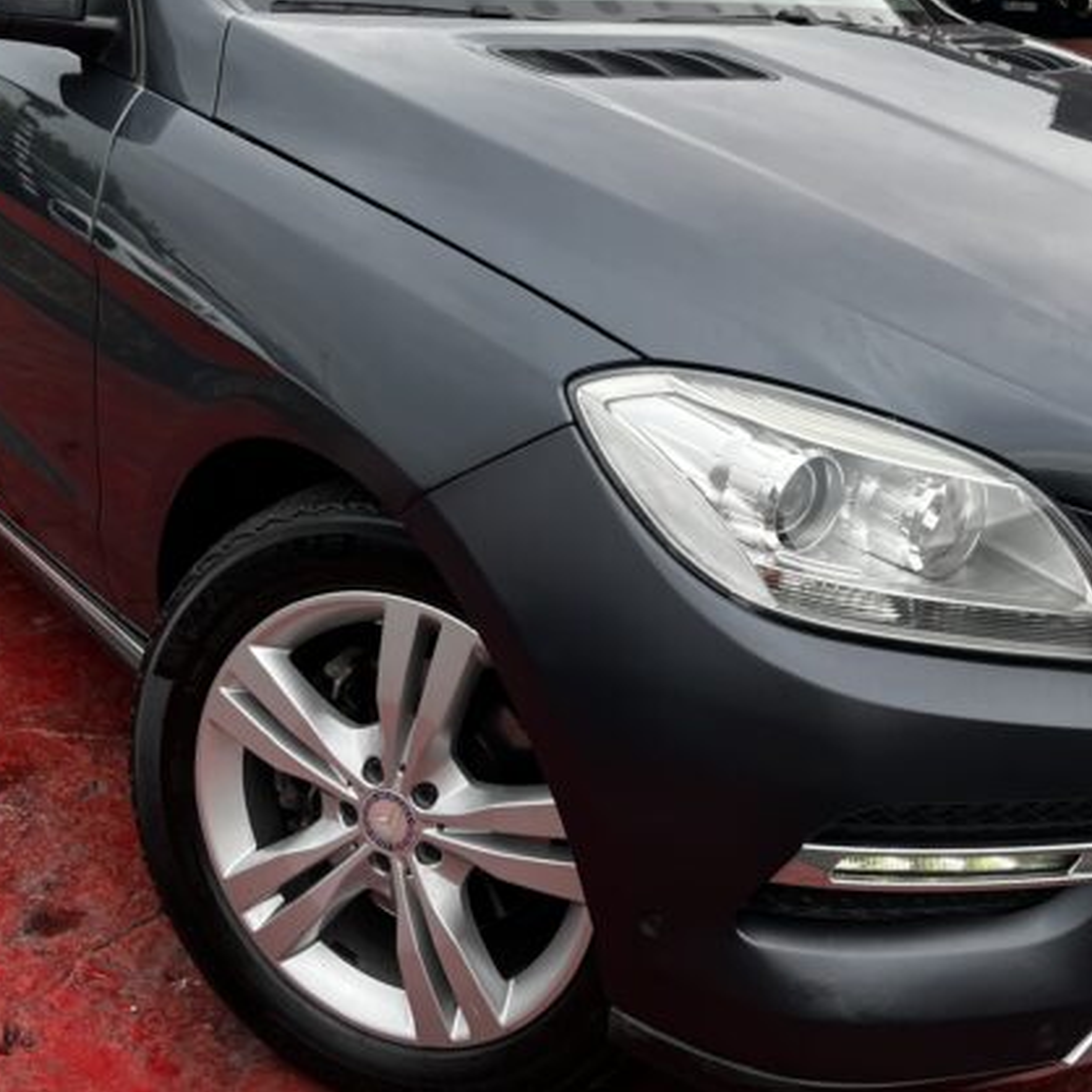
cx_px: 632
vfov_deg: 38.0
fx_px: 1570
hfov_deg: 38.2
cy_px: 374
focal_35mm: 44
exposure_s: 1/761
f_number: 1.6
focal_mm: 5.1
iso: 50
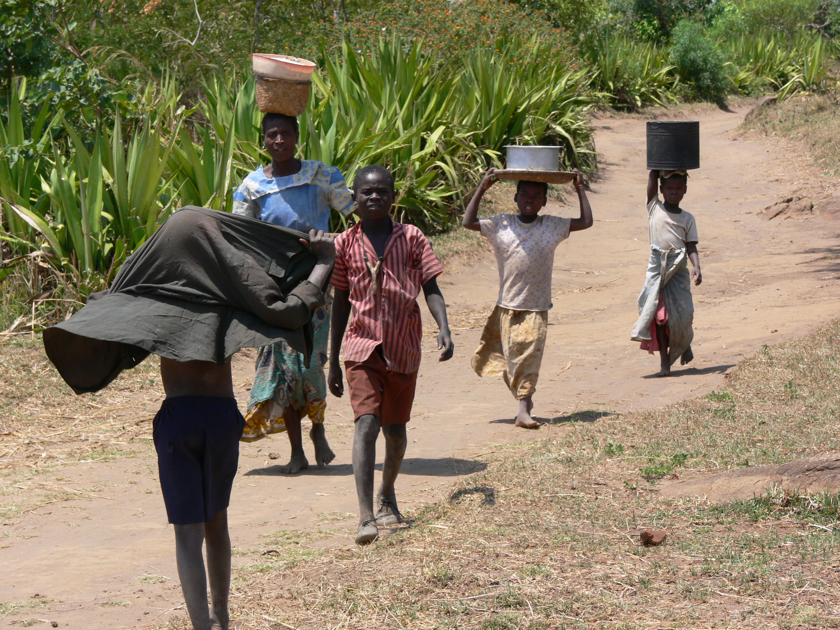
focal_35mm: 148
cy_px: 315
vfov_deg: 10.0
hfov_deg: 13.3
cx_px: 420
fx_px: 3591
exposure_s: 1/250
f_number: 5.6
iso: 80
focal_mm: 31.2
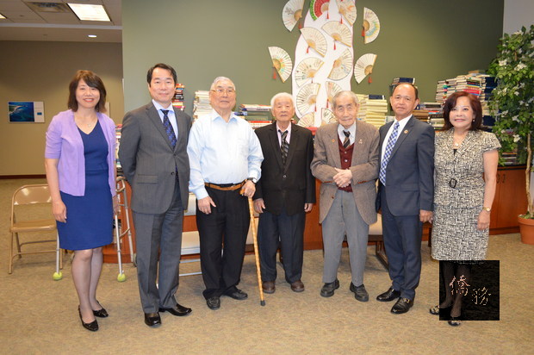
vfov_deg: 47.8
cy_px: 178
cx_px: 267
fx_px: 400
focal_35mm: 27
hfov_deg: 67.4
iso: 1000
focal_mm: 18
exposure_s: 1/60
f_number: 3.5
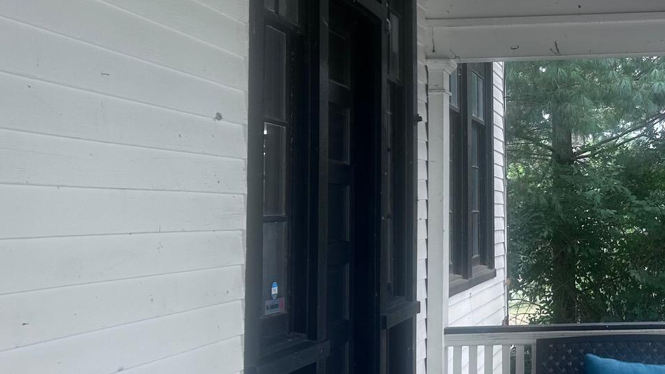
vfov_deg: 19.6
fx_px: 1076
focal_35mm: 61
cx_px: 592
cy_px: 106
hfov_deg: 32.7
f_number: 1.5
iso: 32
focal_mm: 5.7
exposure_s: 1/128
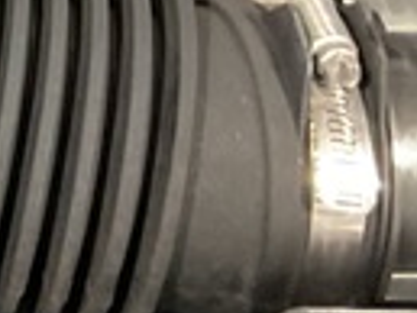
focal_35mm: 215
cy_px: -103
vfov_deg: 6.9
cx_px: -740
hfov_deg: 8.1
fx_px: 2592
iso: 320
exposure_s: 1/30
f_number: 1.8
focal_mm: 3
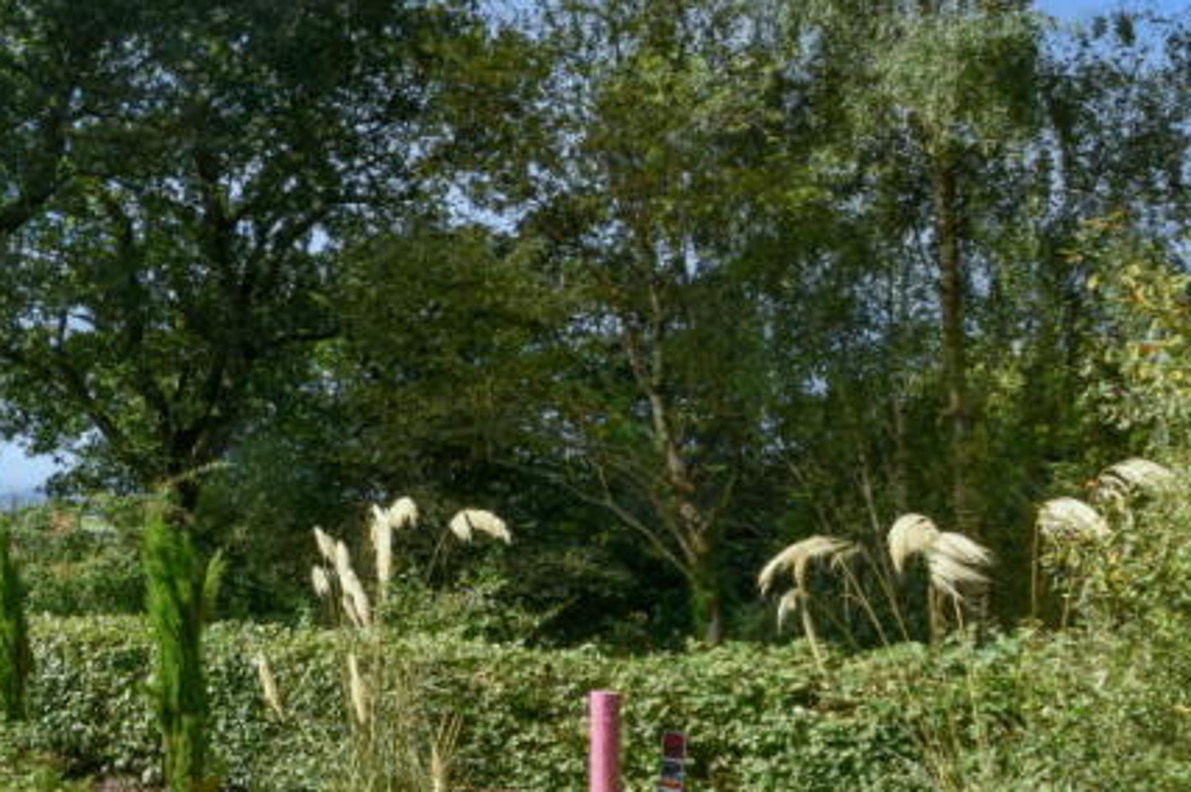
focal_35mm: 36
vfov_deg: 36.7
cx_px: -17
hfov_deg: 44.6
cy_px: 456
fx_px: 1190
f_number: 8
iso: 125
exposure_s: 1/250
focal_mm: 10
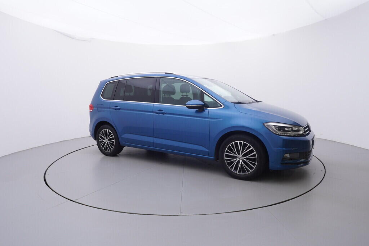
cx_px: 184
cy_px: 123
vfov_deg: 56.2
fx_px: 231
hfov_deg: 77.3
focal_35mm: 22
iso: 200
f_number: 5
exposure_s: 1/80
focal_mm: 15
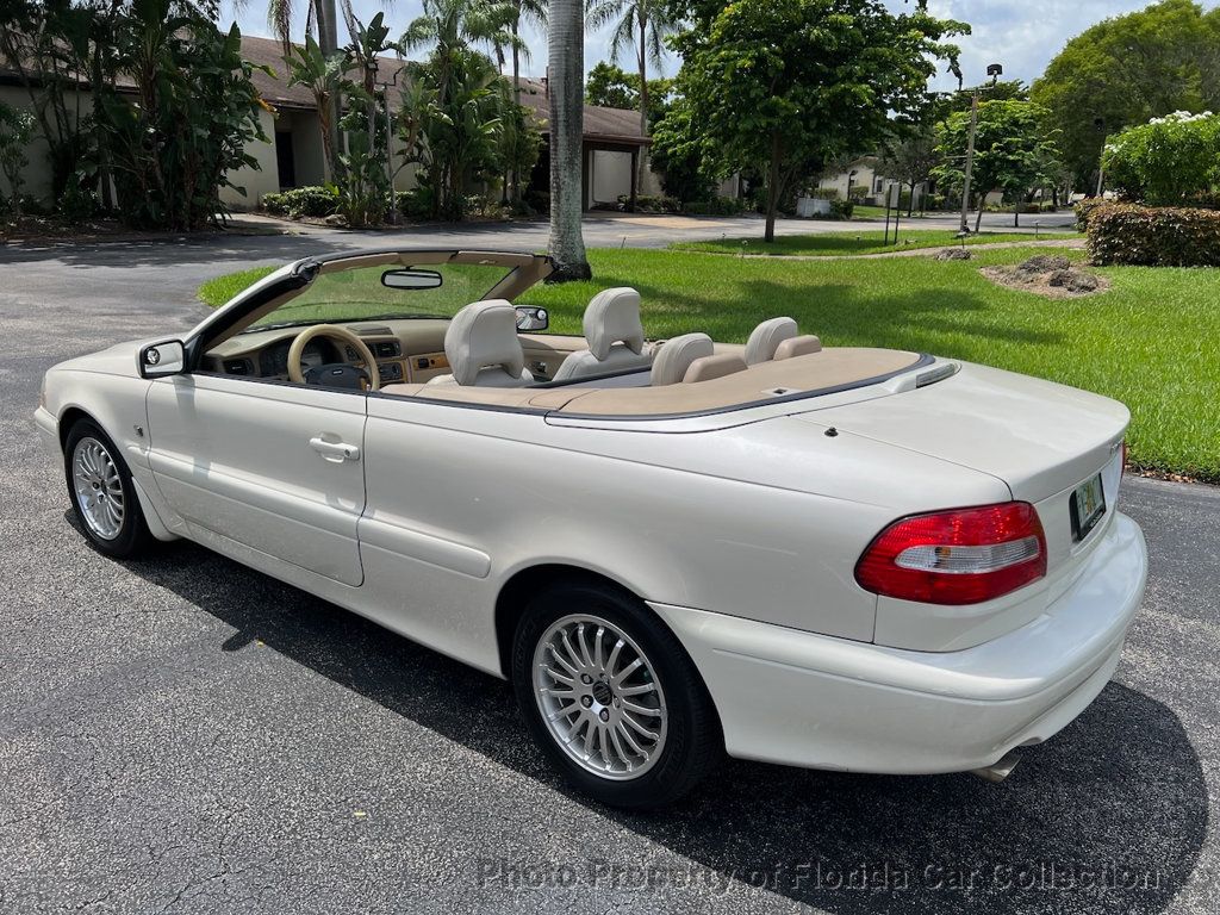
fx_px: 916
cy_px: 458
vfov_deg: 53.1
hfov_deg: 67.3
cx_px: 610
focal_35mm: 26
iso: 50
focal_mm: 5.7
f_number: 1.5
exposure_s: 1/6579
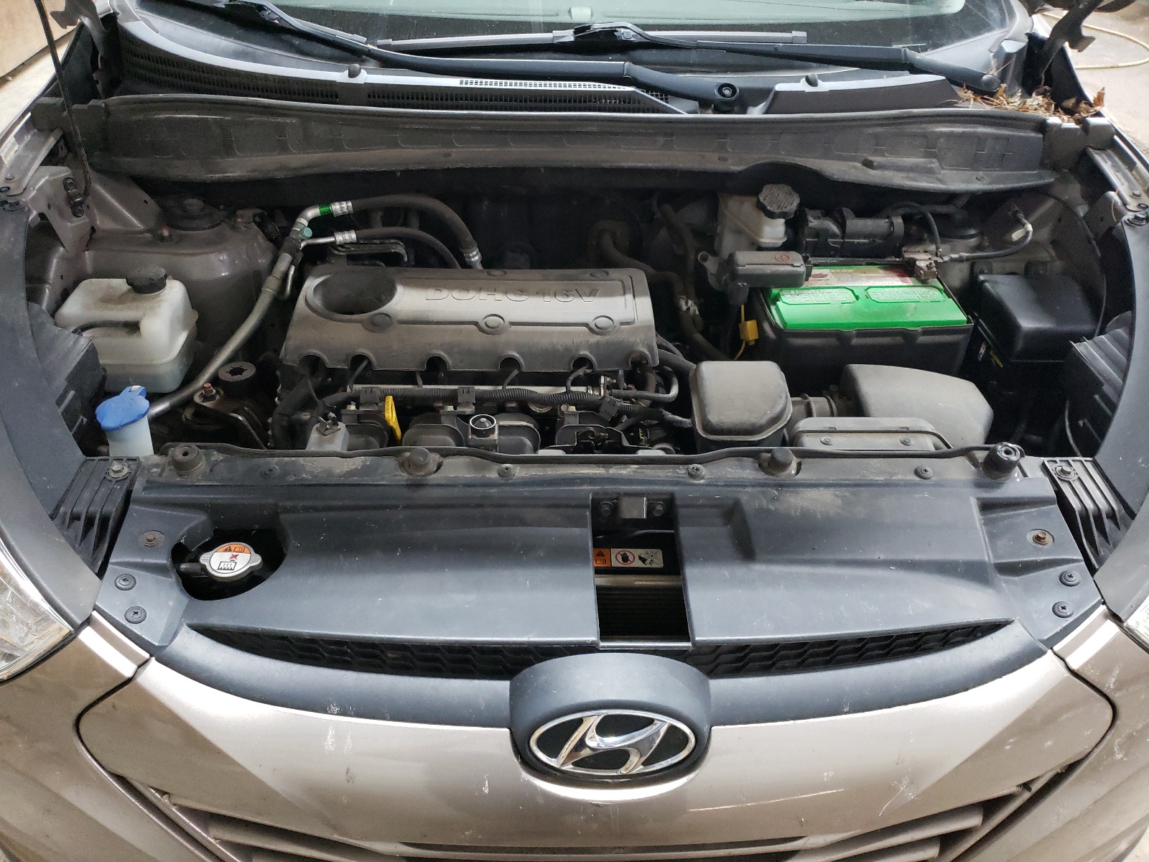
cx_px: 574
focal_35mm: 26
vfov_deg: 53.1
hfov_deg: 67.3
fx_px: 863
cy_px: 431
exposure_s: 1/24
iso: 443
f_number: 1.5
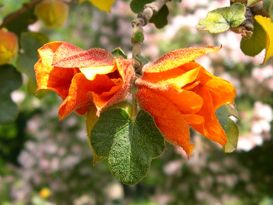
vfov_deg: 37.7
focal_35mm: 38
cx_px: 136
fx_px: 300
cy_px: 102
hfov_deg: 49.0
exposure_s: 1/549
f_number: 2.8
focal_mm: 8
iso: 100
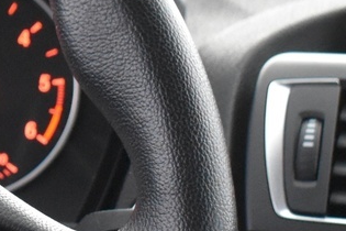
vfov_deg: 6.1
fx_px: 2149
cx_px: -241
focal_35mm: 224
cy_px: 280
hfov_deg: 8.9
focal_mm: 29
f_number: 4.2
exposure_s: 1/15
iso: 3200
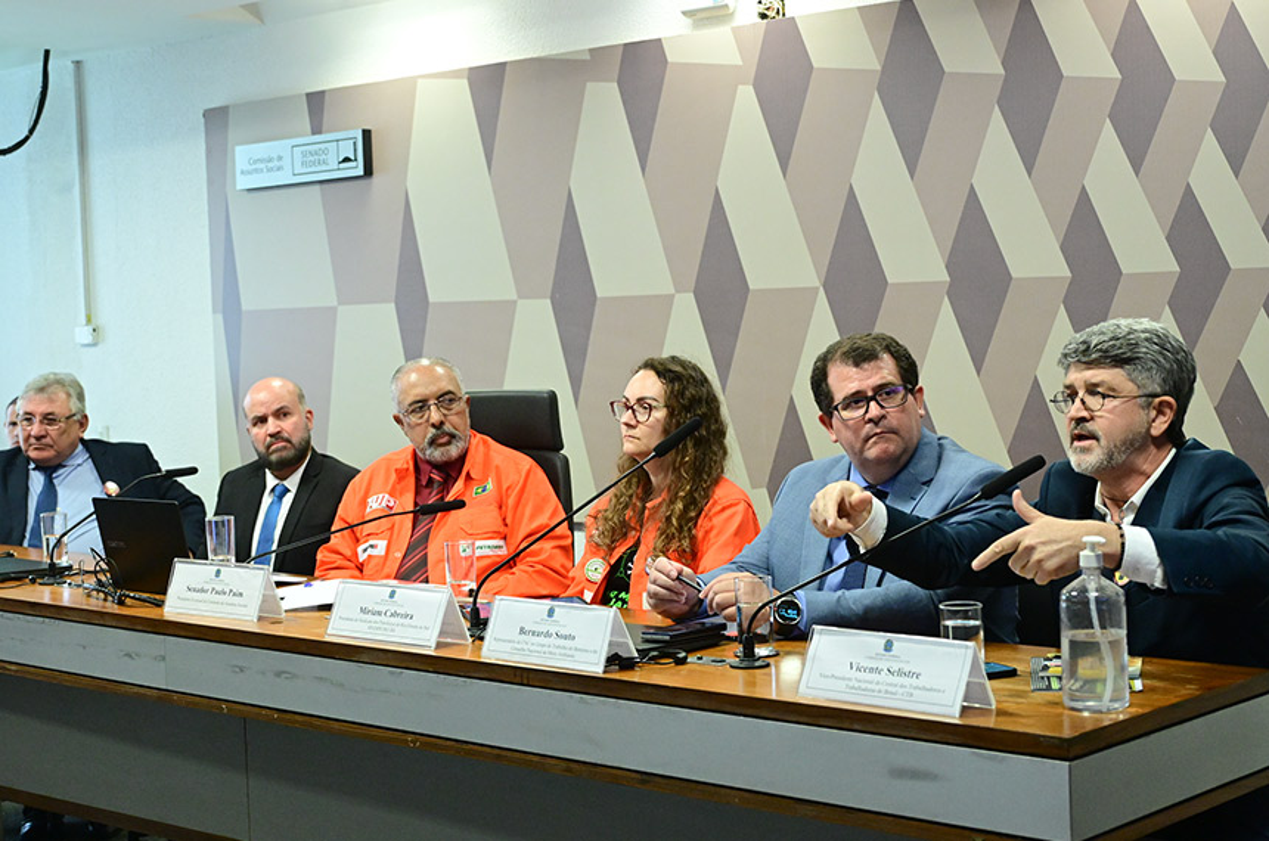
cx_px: 634
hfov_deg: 35.1
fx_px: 2006
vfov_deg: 23.7
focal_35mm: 57
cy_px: 420
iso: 4000
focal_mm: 38
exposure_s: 1/250
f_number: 3.5
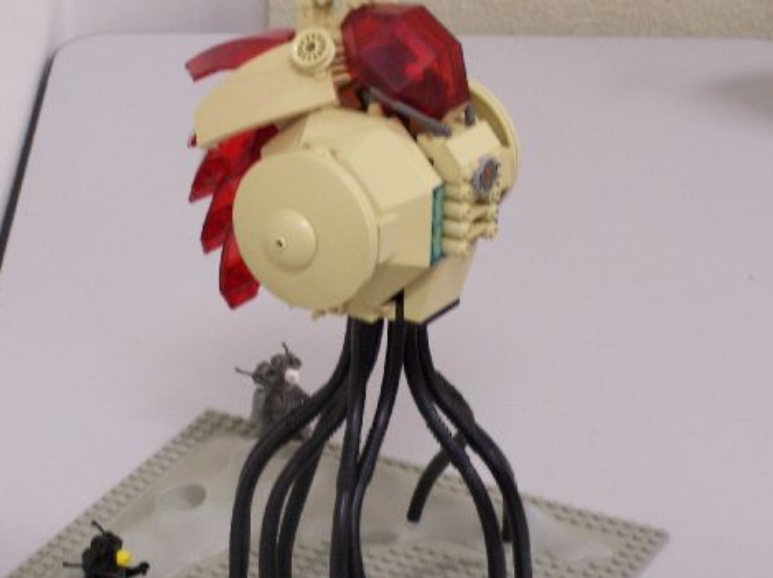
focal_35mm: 130
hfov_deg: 15.2
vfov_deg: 11.4
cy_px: 339
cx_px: 419
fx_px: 2901
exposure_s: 1/13
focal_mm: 15.6
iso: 140
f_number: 3.2
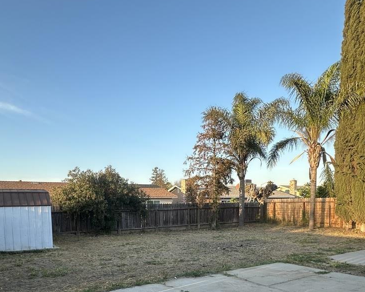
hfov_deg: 63.8
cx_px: 159
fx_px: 292
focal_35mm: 27
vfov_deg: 50.1
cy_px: 232
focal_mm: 2.22
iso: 40
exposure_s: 1/449
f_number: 2.2
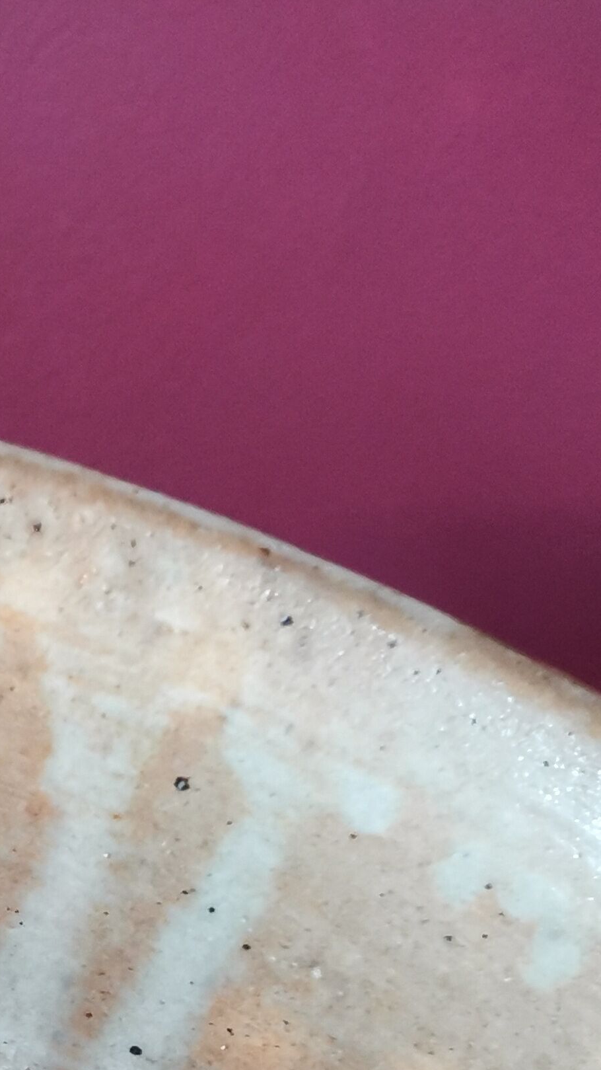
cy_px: 992
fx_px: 1984
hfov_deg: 16.1
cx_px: -231
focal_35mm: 70
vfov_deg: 28.8
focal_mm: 4.75
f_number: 1.8
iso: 640
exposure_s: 1/33.3
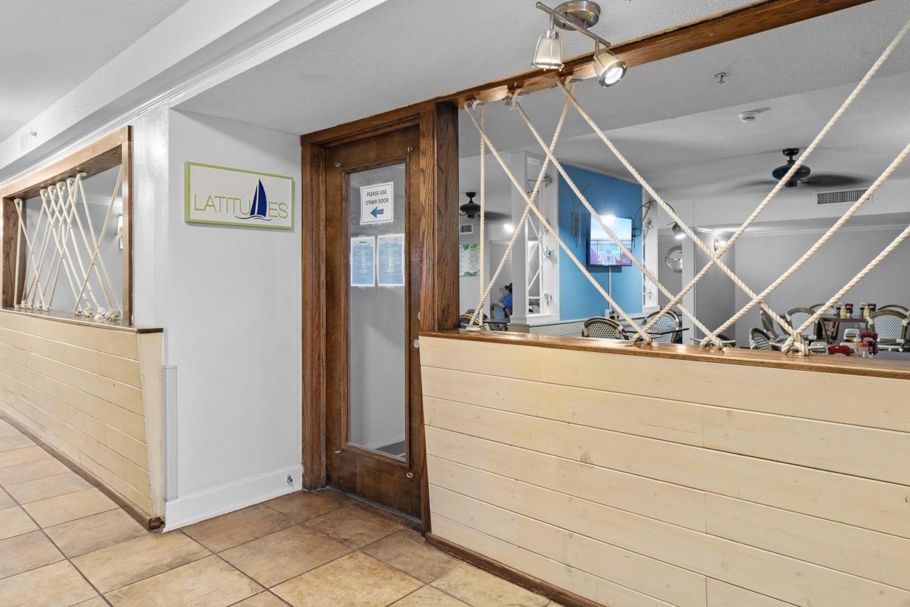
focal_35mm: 22
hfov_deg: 78.6
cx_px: 461
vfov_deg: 57.2
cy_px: 294
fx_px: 556
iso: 100
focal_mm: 14
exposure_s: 1.6
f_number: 5
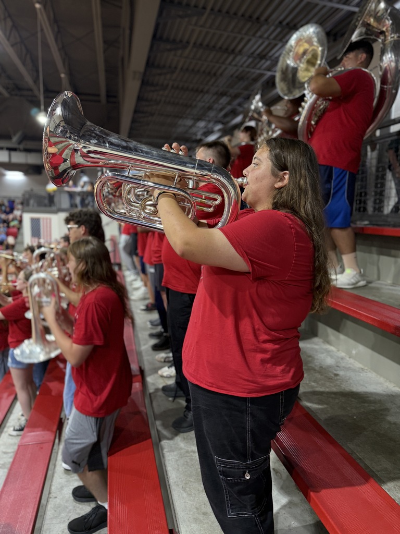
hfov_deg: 56.8
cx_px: 200
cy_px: 267
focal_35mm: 24
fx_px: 370
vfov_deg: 71.6
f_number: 1.78
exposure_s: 1/60
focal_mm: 6.76
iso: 250
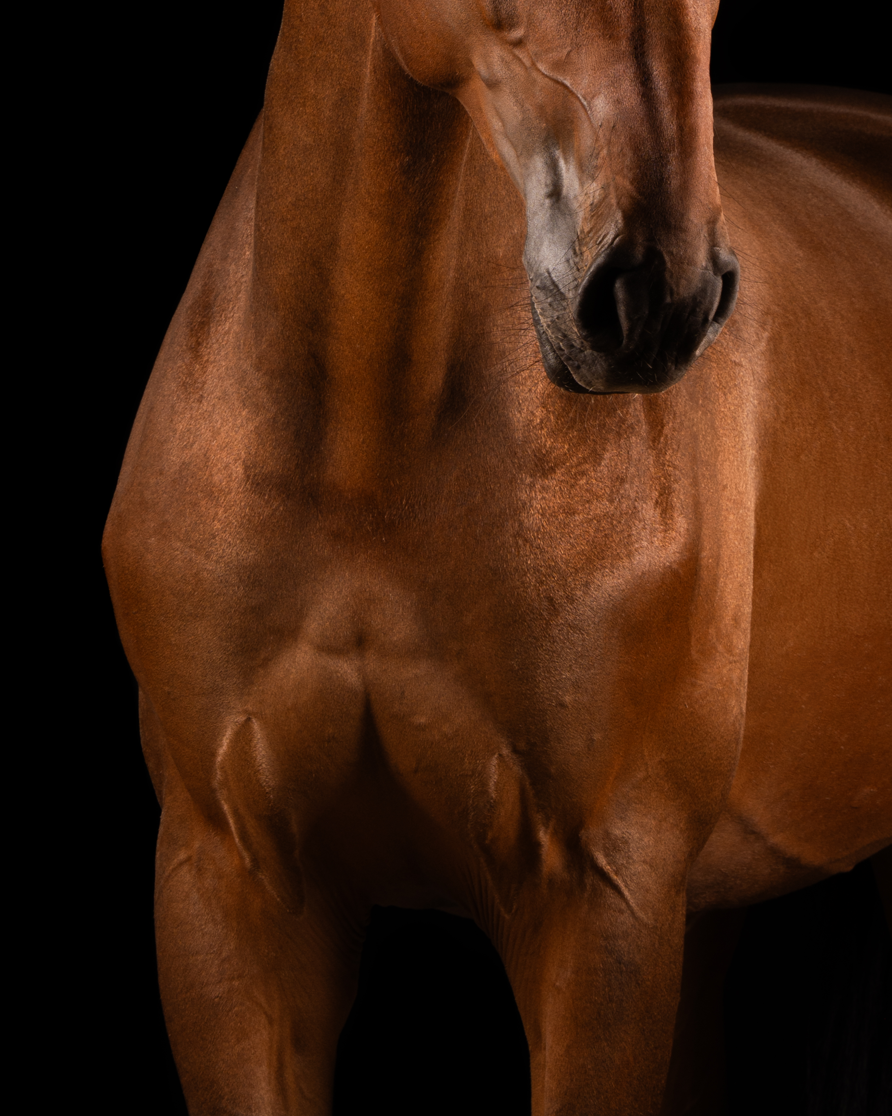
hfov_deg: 4.7
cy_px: 142
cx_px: 598
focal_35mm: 328
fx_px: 10824
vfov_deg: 5.9
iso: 100
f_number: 13
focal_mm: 200
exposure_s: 1/200
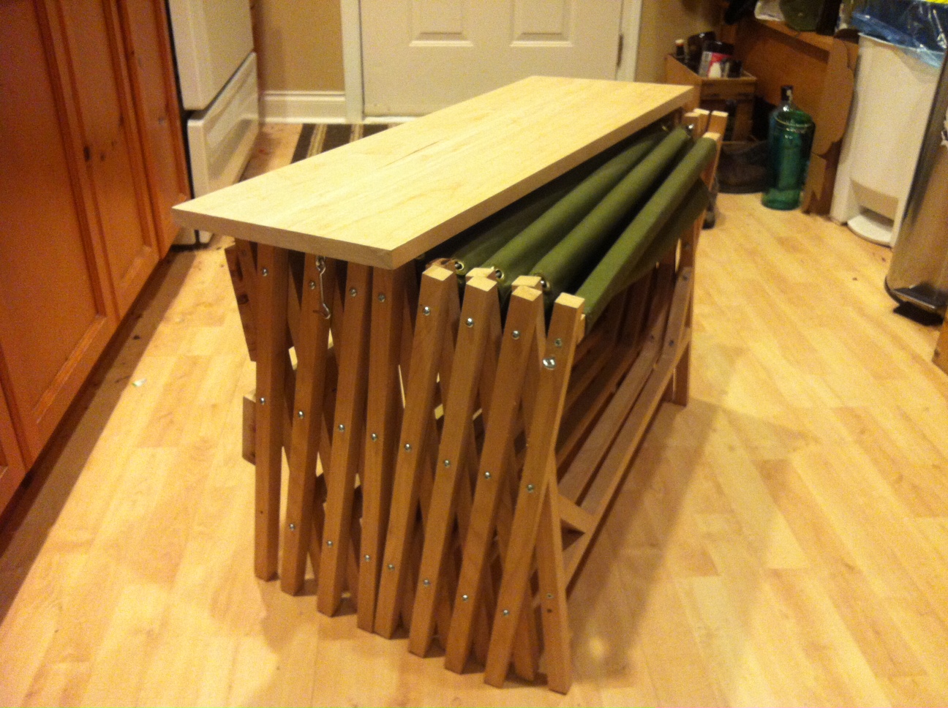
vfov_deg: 40.6
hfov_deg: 52.7
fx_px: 957
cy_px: 354
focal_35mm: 35
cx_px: 474
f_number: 2.8
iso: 250
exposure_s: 1/15
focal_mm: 3.85
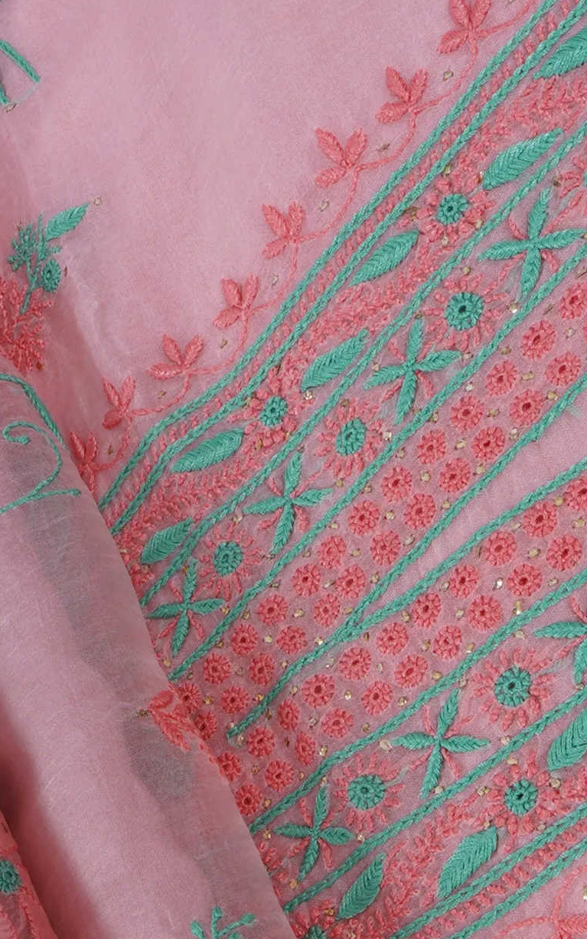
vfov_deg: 36.3
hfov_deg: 25.3
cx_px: 270
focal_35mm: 51
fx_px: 1306
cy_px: 902
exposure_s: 1/160
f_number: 16
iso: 100
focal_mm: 16
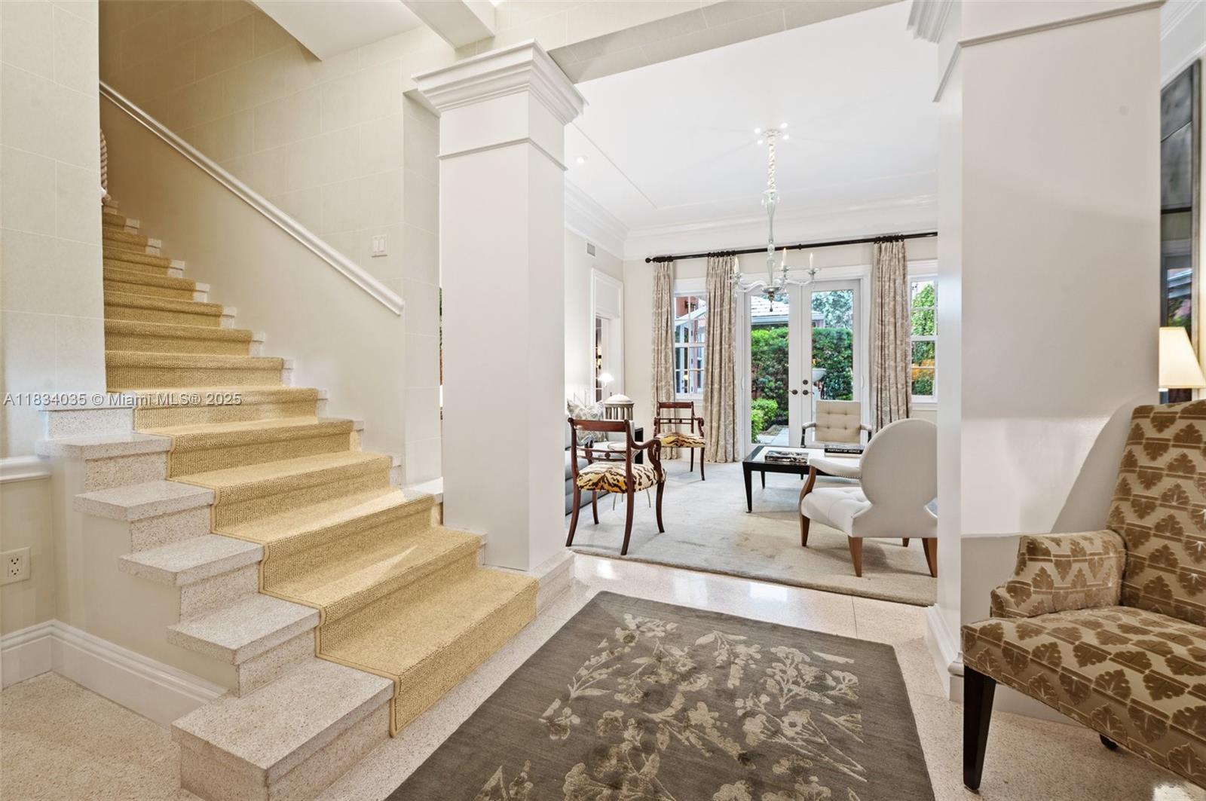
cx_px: 603
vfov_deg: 81.1
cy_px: 400
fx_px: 468
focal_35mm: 14
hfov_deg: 104.3
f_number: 8
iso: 200
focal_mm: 14
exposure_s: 1.3
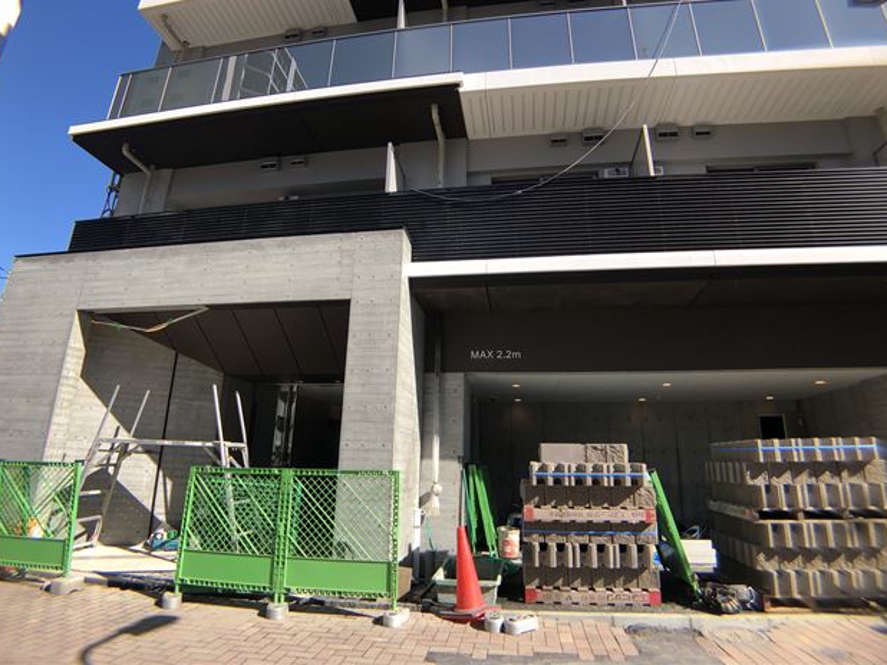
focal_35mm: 29
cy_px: 322
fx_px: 743
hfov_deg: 61.7
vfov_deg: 48.2
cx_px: 444
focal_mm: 3.99
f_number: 1.8
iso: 20
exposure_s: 1/941
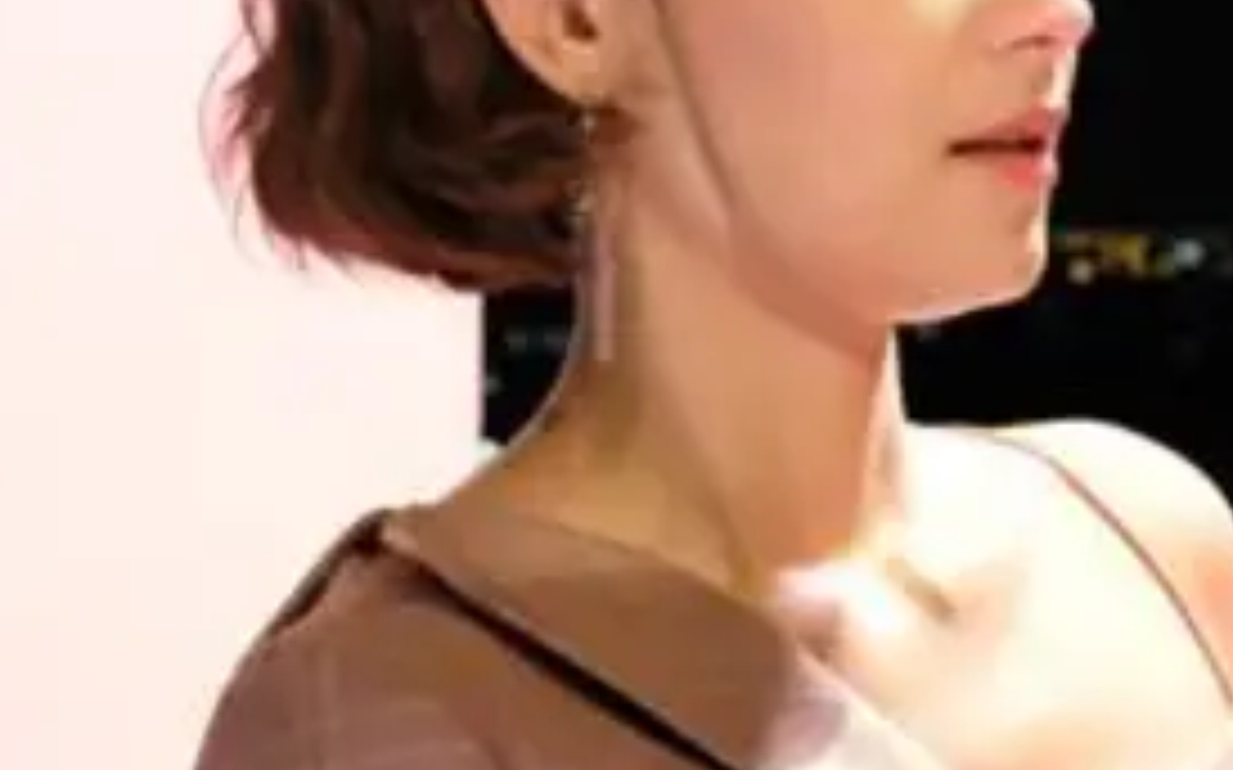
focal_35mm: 142
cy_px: 0
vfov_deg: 9.2
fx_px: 4770
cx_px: 1094
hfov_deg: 14.6
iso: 12800
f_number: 5
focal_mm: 32.5
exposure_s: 1/80
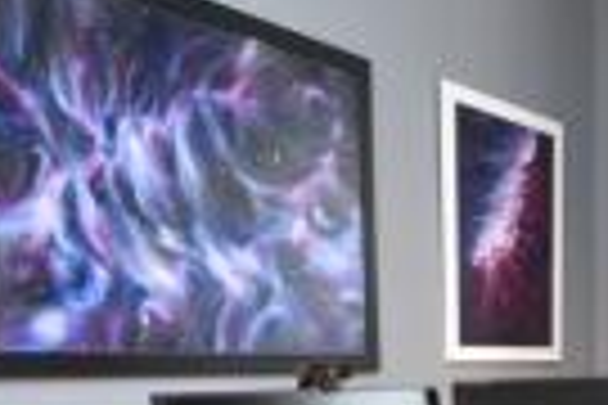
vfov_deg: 21.2
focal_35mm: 53
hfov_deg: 35.5
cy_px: 623
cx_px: 536
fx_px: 895
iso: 100
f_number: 3.5
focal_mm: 10
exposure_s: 1/50
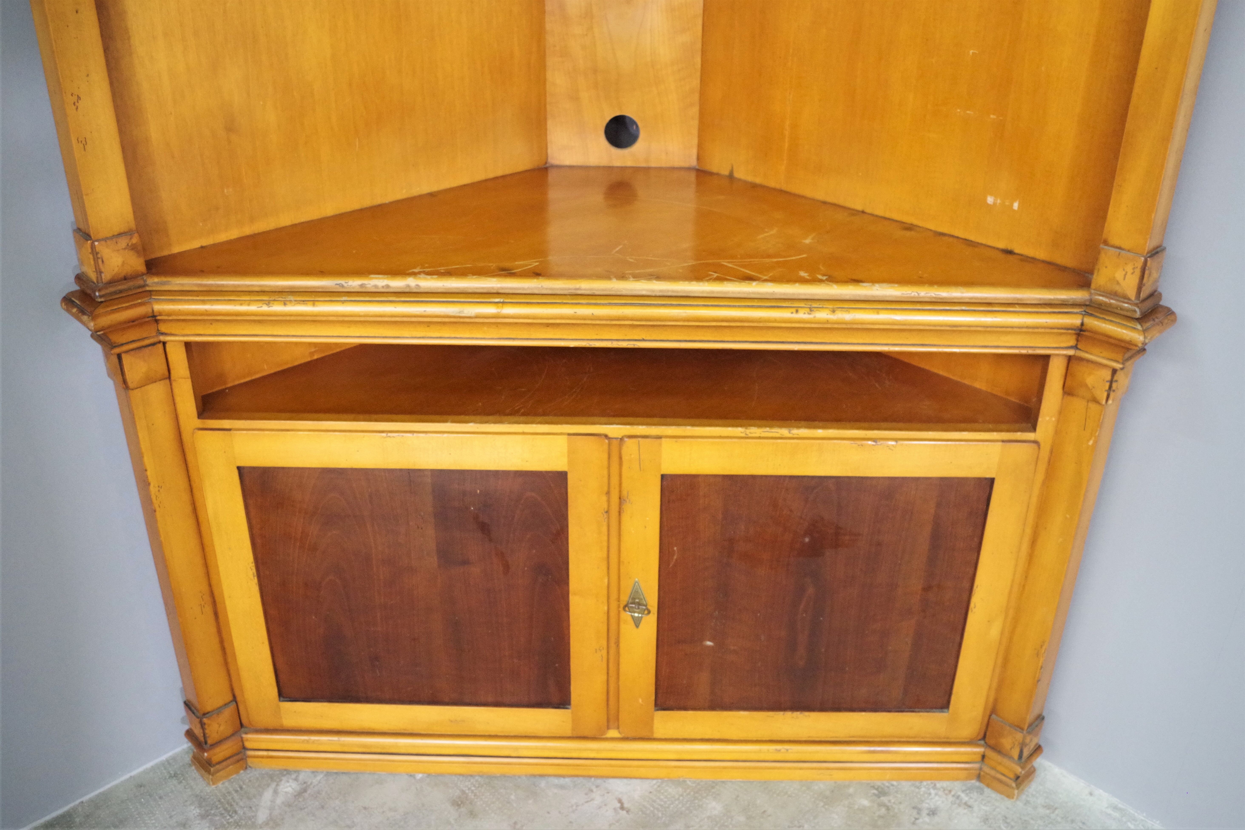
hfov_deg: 60.3
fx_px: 1072
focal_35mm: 31
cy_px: 415
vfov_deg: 42.3
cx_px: 622
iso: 3200
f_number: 4
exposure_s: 1/60
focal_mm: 21.25
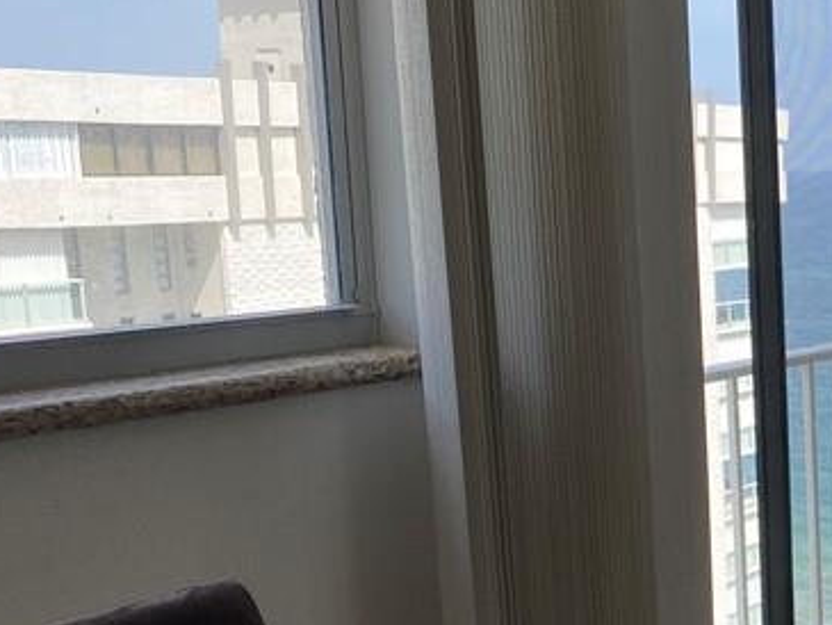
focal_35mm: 73
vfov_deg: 19.8
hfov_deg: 24.0
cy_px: 573
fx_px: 1755
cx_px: 1026
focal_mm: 4.25
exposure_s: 1/637
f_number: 1.8
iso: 32
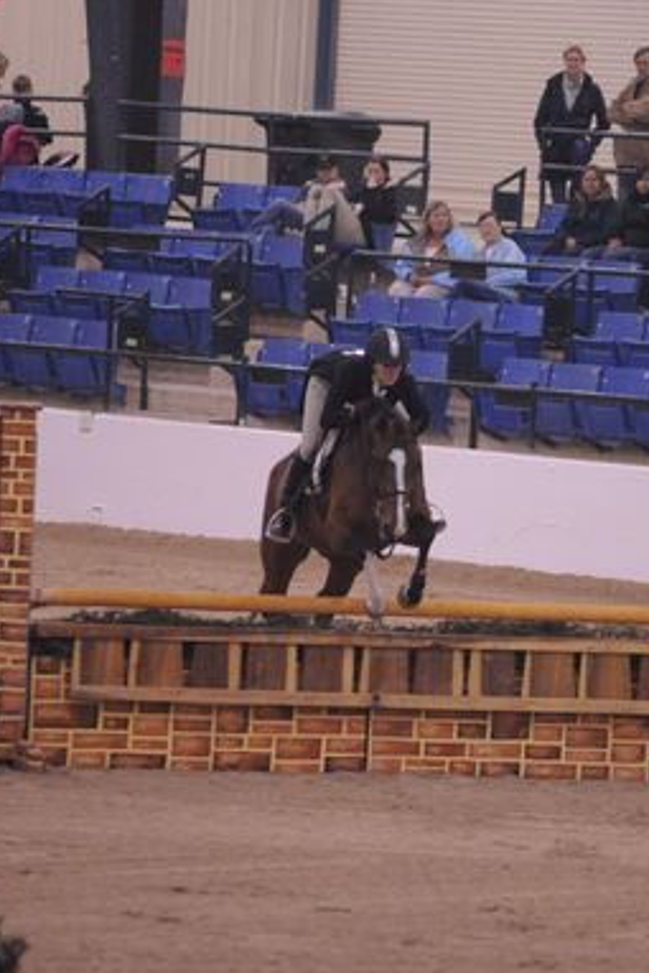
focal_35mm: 335
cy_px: 520
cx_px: 433
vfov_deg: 6.1
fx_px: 9050
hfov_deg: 4.1
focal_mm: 200
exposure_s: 1/400
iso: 5000
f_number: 2.8
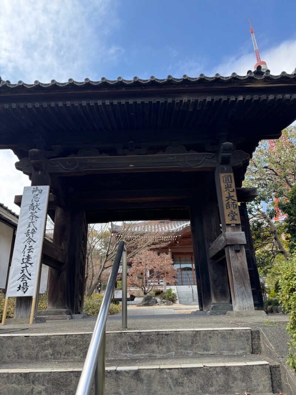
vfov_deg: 71.6
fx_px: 274
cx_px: 148
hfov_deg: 56.8
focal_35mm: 24
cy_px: 198
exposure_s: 1/802
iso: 80
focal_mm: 6.76
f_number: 1.78
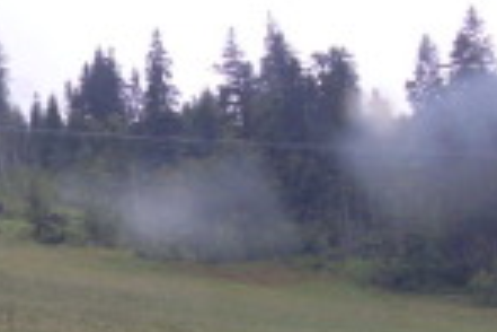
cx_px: -240
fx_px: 1781
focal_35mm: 129
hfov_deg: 14.8
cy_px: 417
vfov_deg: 10.4
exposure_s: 1/180
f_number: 2.8
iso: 80
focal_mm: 6.3
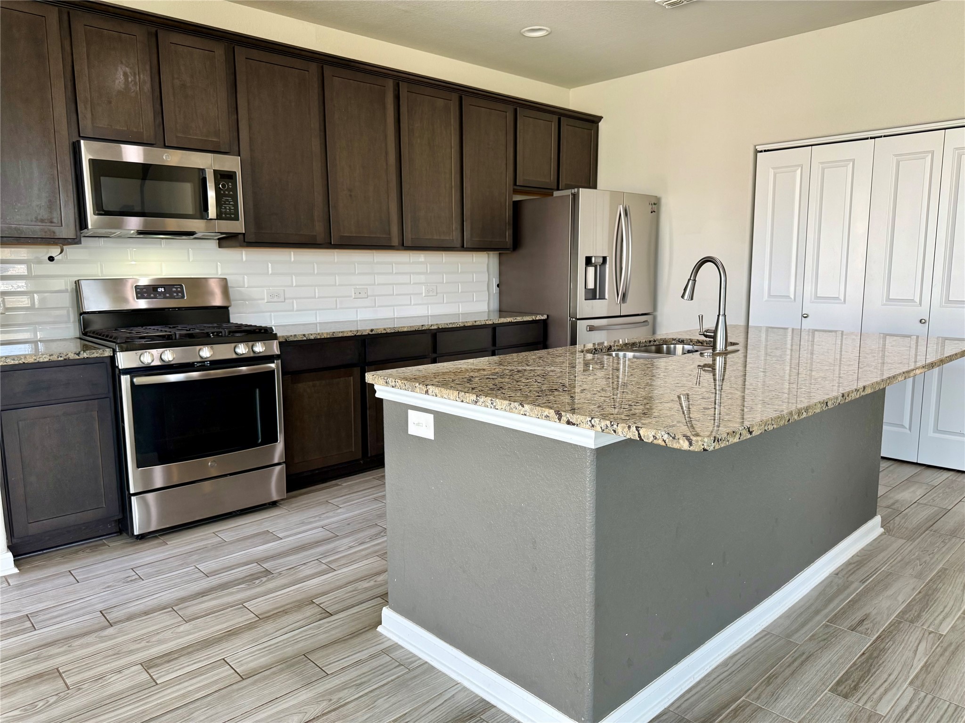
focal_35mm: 24
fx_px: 669
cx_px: 482
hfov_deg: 71.6
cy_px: 362
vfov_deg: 56.8
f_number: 1.78
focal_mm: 6.76
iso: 160
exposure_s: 1/120
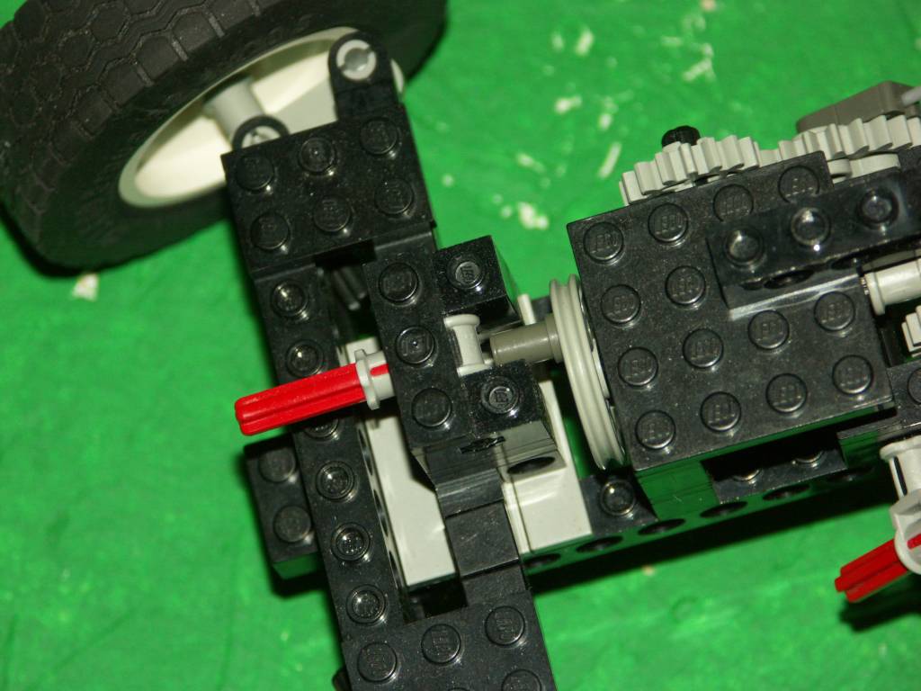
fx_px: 5321
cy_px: 346
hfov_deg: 9.9
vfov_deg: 7.4
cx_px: 460
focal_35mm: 200
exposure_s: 1/200
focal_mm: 50.8
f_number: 3.5
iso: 200
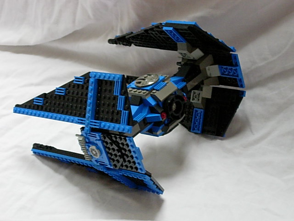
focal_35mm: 92
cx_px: 147
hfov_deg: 21.3
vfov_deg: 16.1
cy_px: 110
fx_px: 781
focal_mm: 19.1
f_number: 4.3
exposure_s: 1/65.8
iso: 400
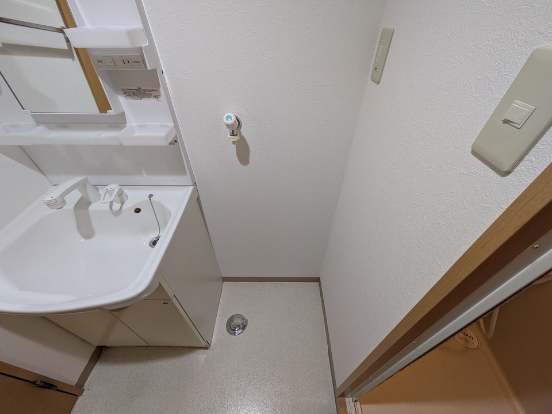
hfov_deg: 102.1
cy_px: 207
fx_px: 223
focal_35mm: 14
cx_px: 276
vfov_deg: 85.7
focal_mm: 1.83
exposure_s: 1/24
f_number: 2.2
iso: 137
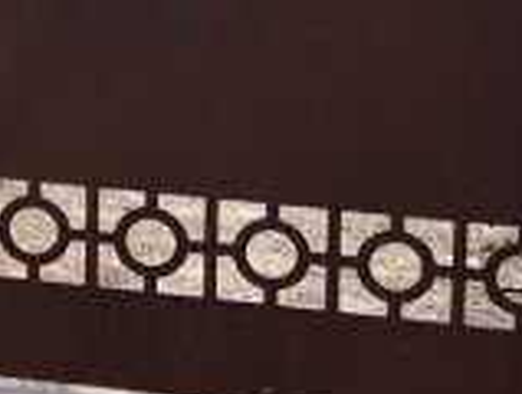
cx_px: -404
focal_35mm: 167
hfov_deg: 11.1
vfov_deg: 8.6
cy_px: -269
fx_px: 2524
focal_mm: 4.2
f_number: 1.6
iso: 32
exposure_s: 1/1289
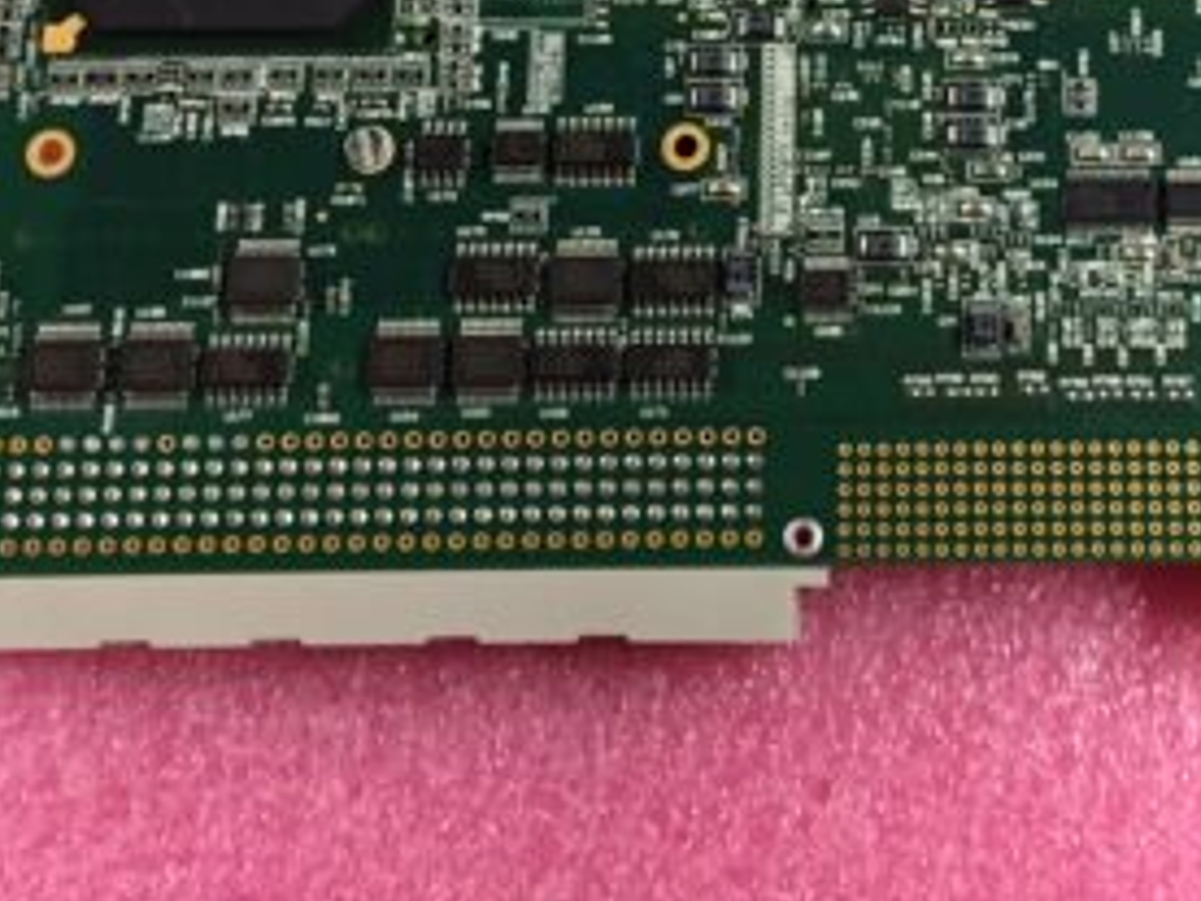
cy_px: -52
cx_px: 944
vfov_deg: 22.2
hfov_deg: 30.1
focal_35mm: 63
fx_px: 2186
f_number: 2.2
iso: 200
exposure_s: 1/30
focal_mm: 4.15
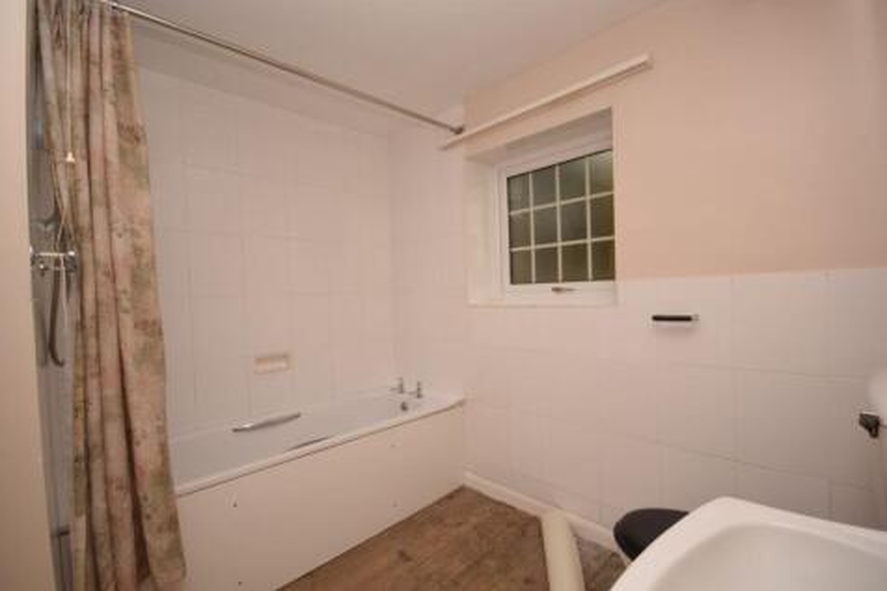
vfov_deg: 77.3
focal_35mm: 15
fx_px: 369
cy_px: 296
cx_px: 444
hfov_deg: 100.4
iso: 100
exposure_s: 1/60
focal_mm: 10
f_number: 4
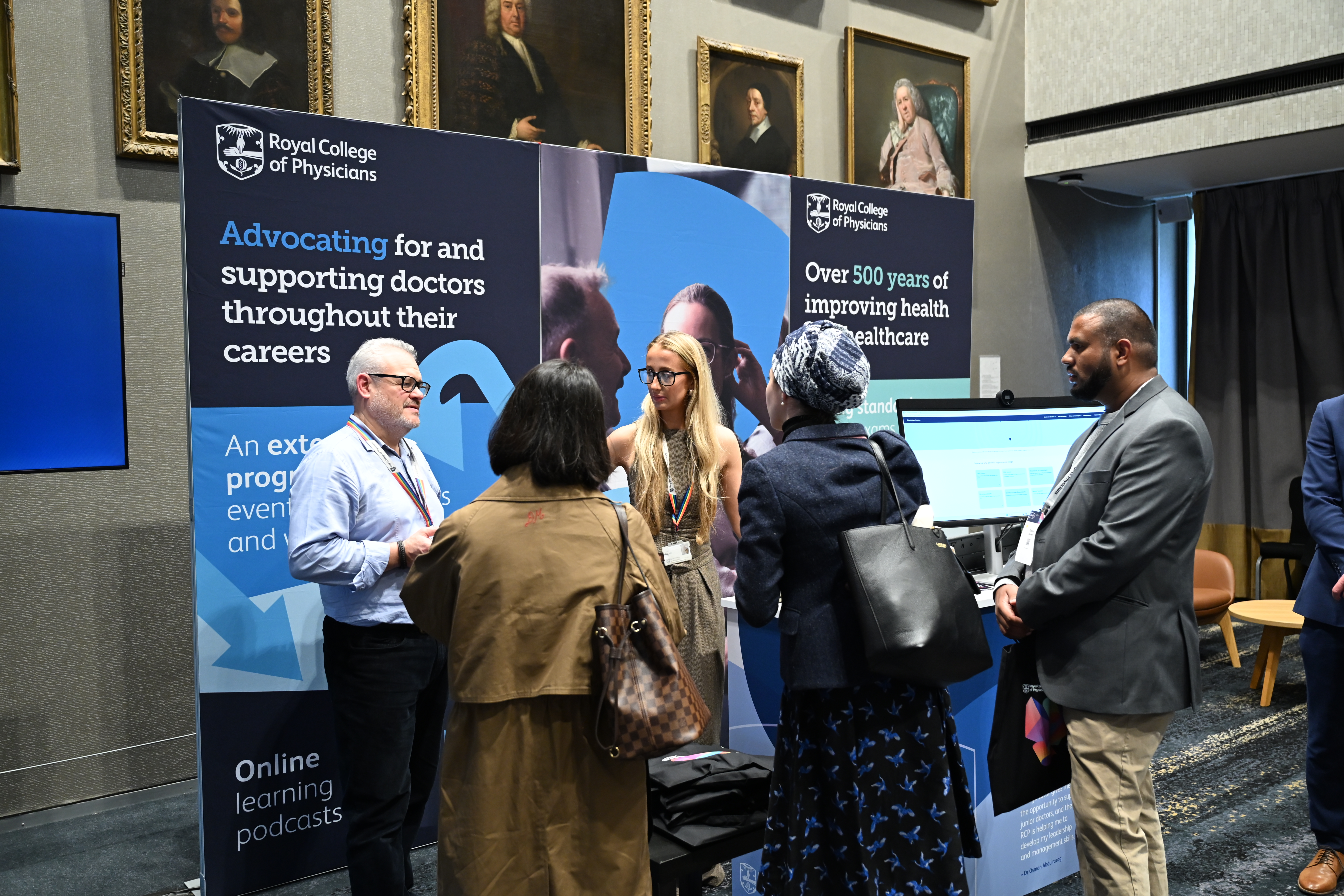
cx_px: 672
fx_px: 1195
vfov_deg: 41.1
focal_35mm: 32
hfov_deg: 58.7
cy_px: 448
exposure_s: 1/100
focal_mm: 32
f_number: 3.5
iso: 2000
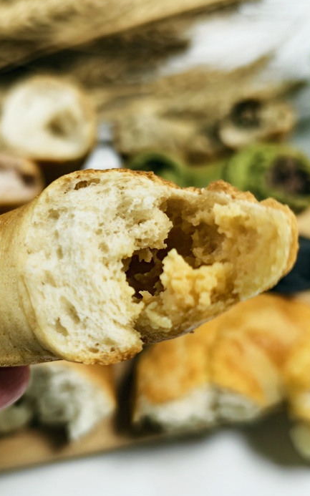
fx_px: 487
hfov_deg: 34.7
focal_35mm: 36
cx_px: 86
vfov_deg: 53.9
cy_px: 271
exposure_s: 1/200
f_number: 1.57
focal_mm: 6.54
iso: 698
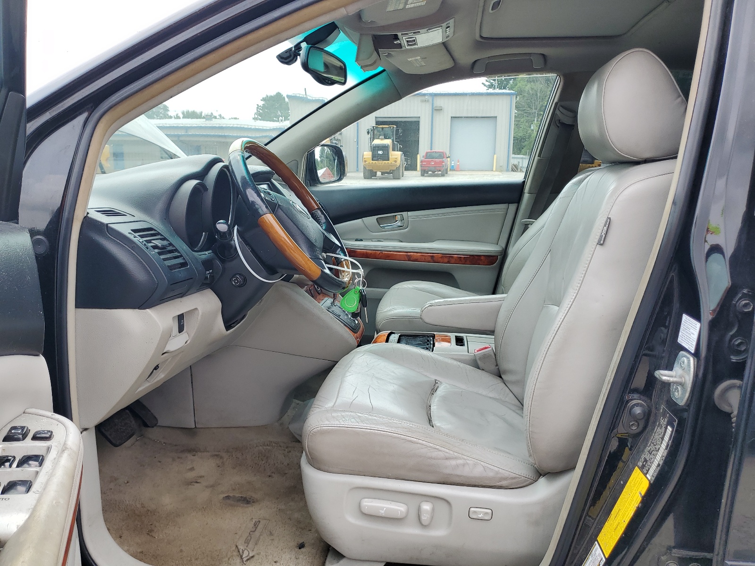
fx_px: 567
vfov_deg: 53.1
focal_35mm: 26
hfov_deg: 67.3
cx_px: 378
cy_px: 283
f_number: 1.5
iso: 50
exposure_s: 1/769
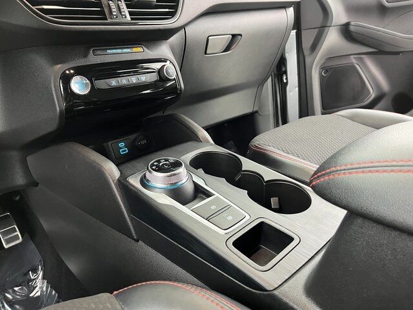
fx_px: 310
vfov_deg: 53.1
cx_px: 206
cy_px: 155
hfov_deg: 67.3
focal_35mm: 26
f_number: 1.6
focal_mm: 5.1
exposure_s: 1/30
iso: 800
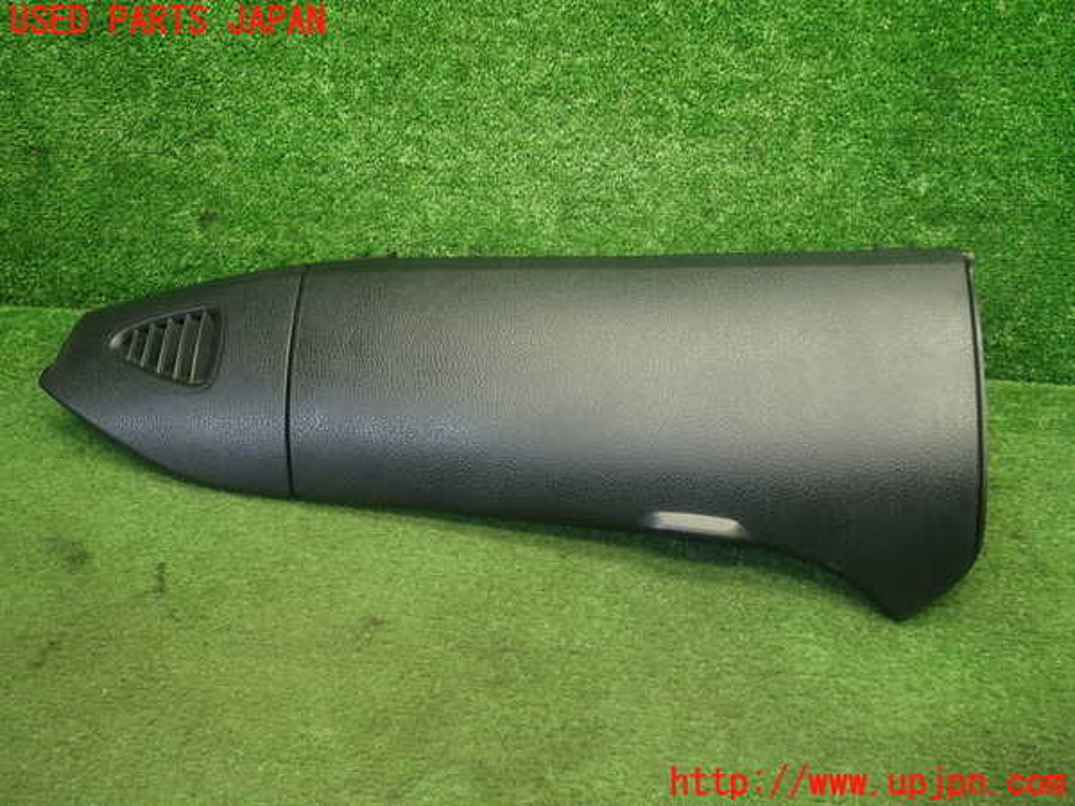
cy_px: 403
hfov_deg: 60.0
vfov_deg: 46.8
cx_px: 538
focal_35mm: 30
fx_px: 932
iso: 200
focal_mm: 5.4
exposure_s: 1/30
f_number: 2.3
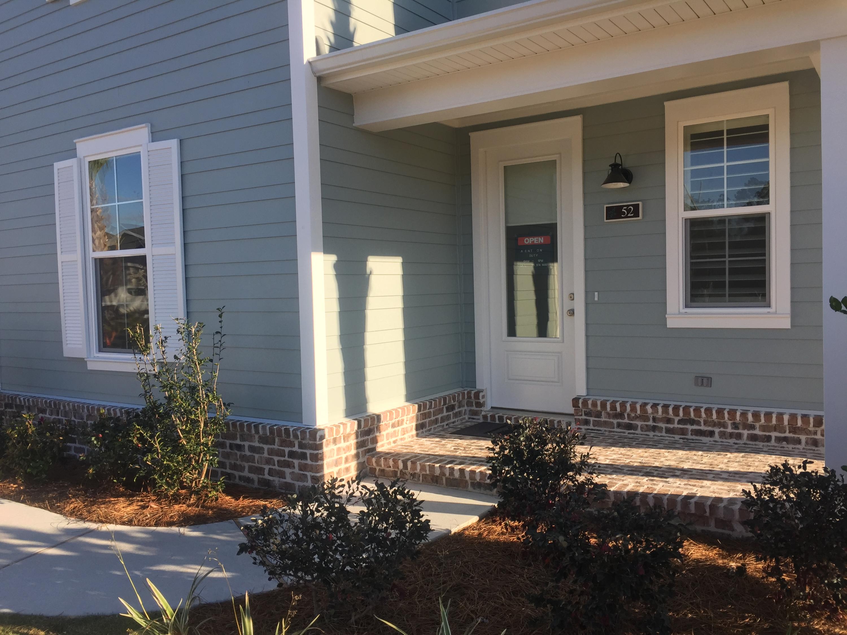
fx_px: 710
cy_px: 318
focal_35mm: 29
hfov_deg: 61.7
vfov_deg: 48.2
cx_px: 424
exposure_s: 1/746
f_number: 2.2
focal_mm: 4.15
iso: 32
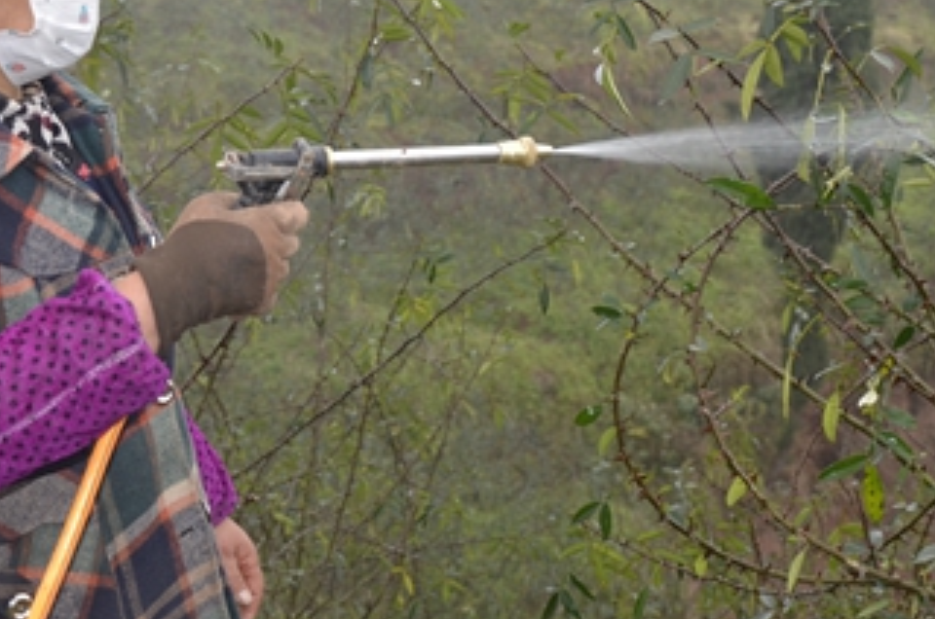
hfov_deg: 26.0
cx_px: 590
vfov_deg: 17.2
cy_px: 93
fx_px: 2022
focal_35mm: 78
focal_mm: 26
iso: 200
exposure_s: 1/160
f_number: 4
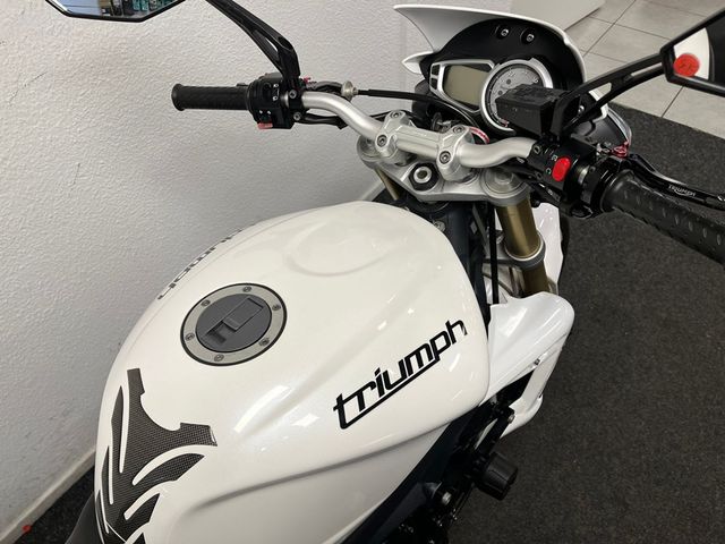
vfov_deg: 53.1
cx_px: 362
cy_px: 272
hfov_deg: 67.3
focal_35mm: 26
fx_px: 545
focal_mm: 5.1
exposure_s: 1/100
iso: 64
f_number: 1.6
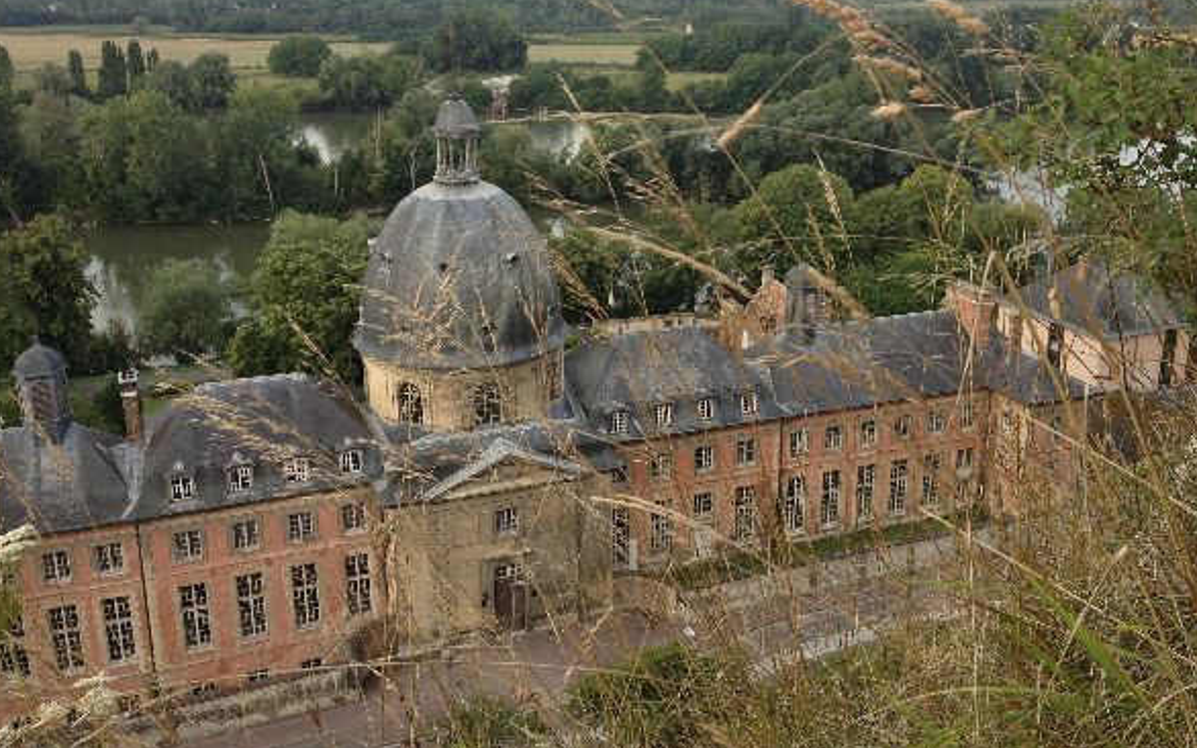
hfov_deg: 51.5
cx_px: 588
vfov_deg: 33.5
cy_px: 305
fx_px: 1239
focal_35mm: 38
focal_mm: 4.28
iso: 50
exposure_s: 1/292
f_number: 2.4
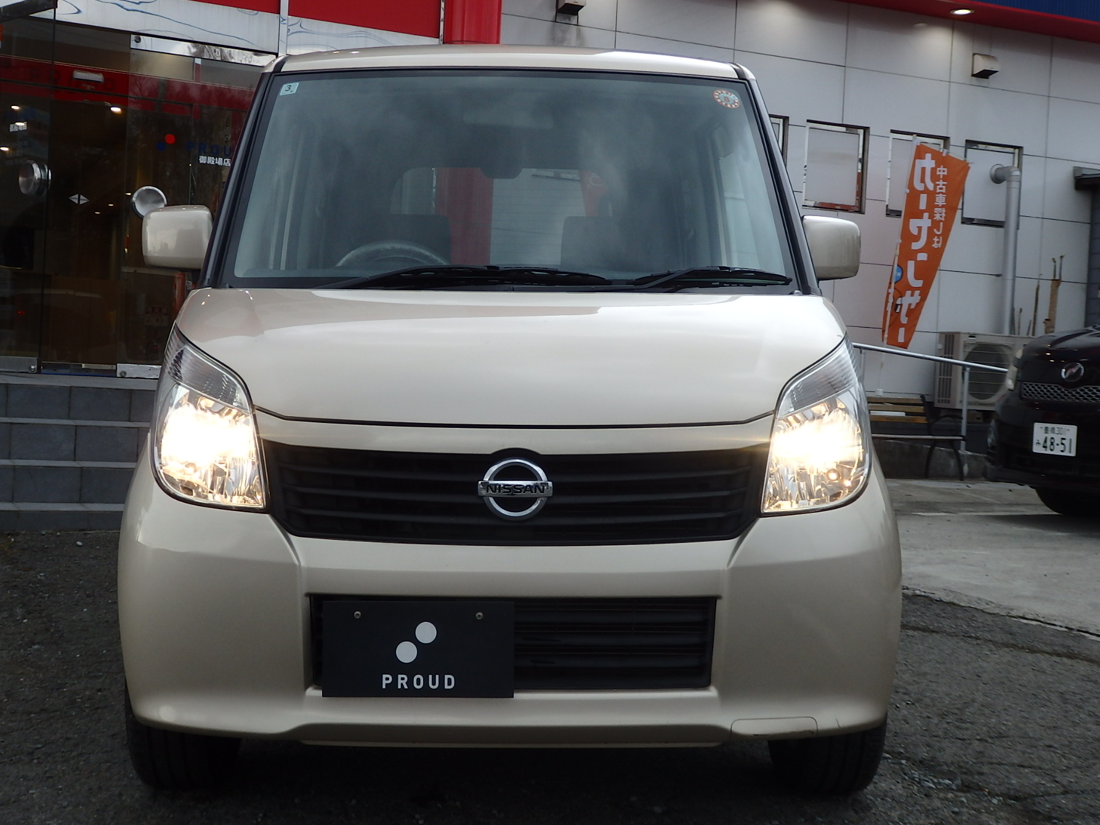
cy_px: 398
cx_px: 522
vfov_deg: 33.6
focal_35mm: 43
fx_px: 1367
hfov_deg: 43.8
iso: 125
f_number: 3.7
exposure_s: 1/200
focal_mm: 7.3
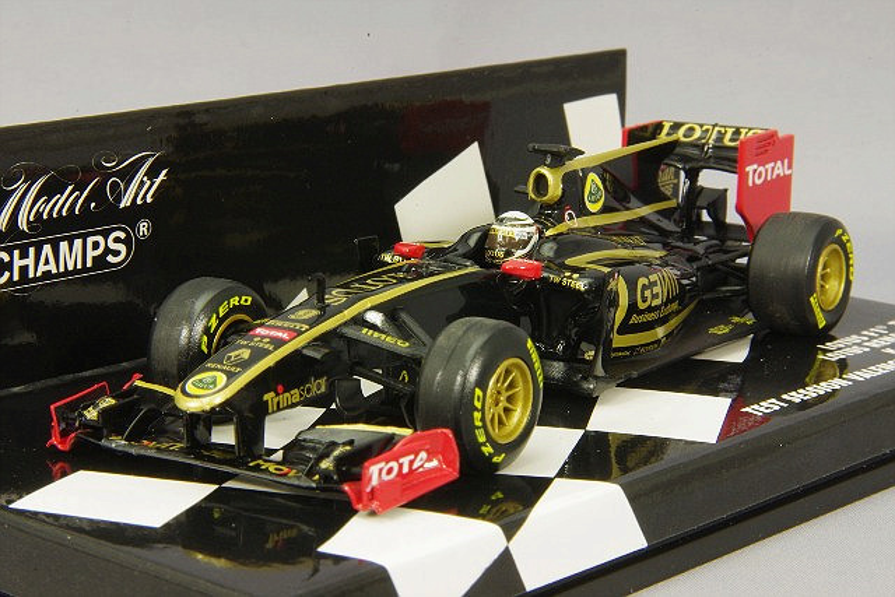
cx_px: 448
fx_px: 2785
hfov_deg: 18.3
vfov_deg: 12.2
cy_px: 298
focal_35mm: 112
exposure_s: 1
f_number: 32
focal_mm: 75
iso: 400
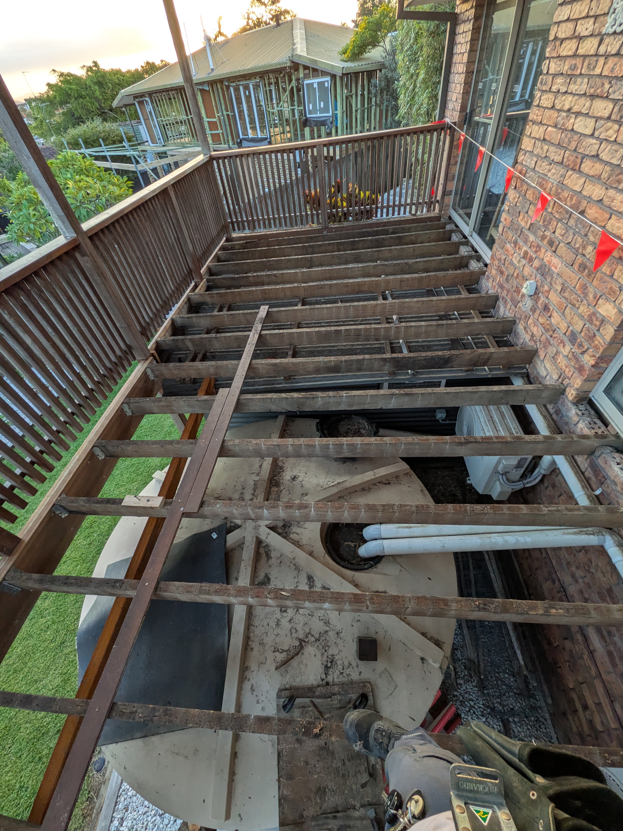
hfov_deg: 85.7
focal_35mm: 14
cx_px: 312
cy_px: 416
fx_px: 336
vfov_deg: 102.1
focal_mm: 1.85
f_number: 2.2
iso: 95
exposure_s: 1/246
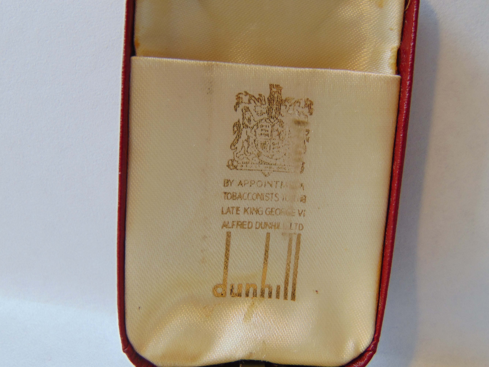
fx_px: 494
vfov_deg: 40.7
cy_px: 184
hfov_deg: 52.6
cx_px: 244
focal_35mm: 35
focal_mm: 6.3
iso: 80
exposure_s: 1/40
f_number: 3.2
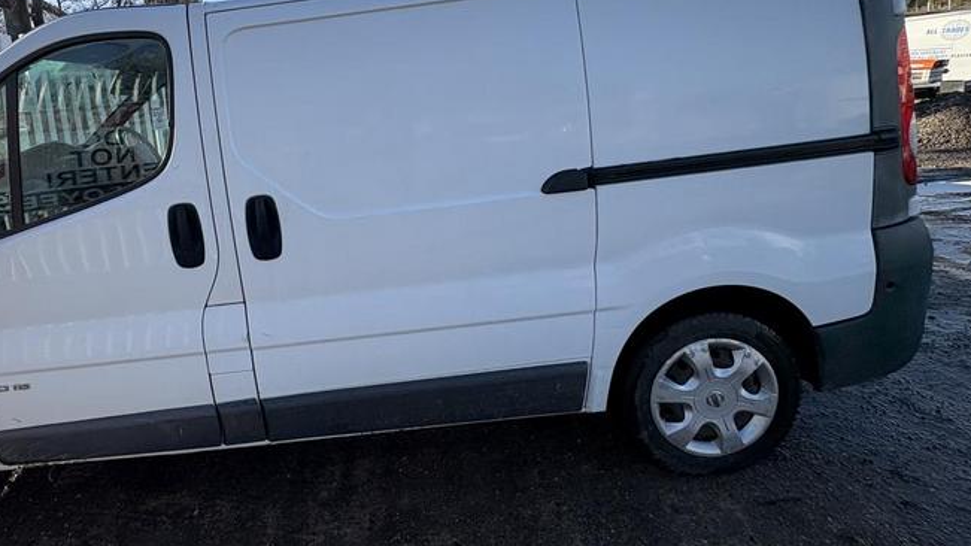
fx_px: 541
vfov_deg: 52.2
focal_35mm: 21
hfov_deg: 81.1
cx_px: 325
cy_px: 167
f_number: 2.2
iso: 40
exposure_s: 1/687
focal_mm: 2.22
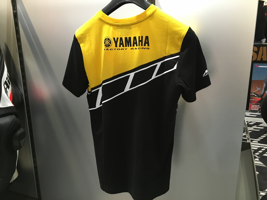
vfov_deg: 48.2
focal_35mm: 29
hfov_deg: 61.7
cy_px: 100
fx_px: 224
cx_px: 134
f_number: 2.2
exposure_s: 1/30
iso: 160
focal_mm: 4.15
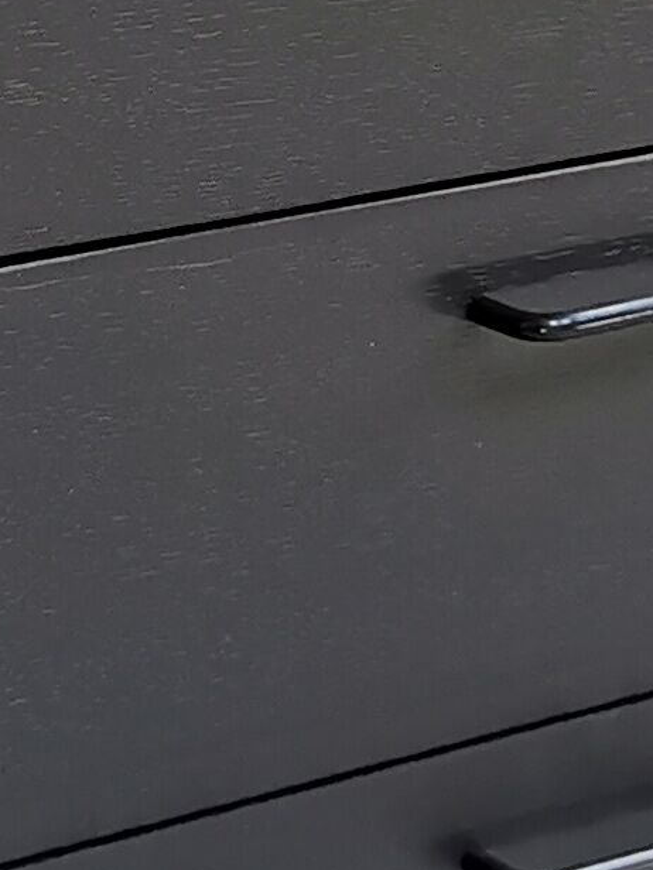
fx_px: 4024
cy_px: 188
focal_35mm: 160
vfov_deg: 12.3
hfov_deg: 9.3
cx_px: 124
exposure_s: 1/100
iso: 320
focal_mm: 5.58
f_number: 1.8
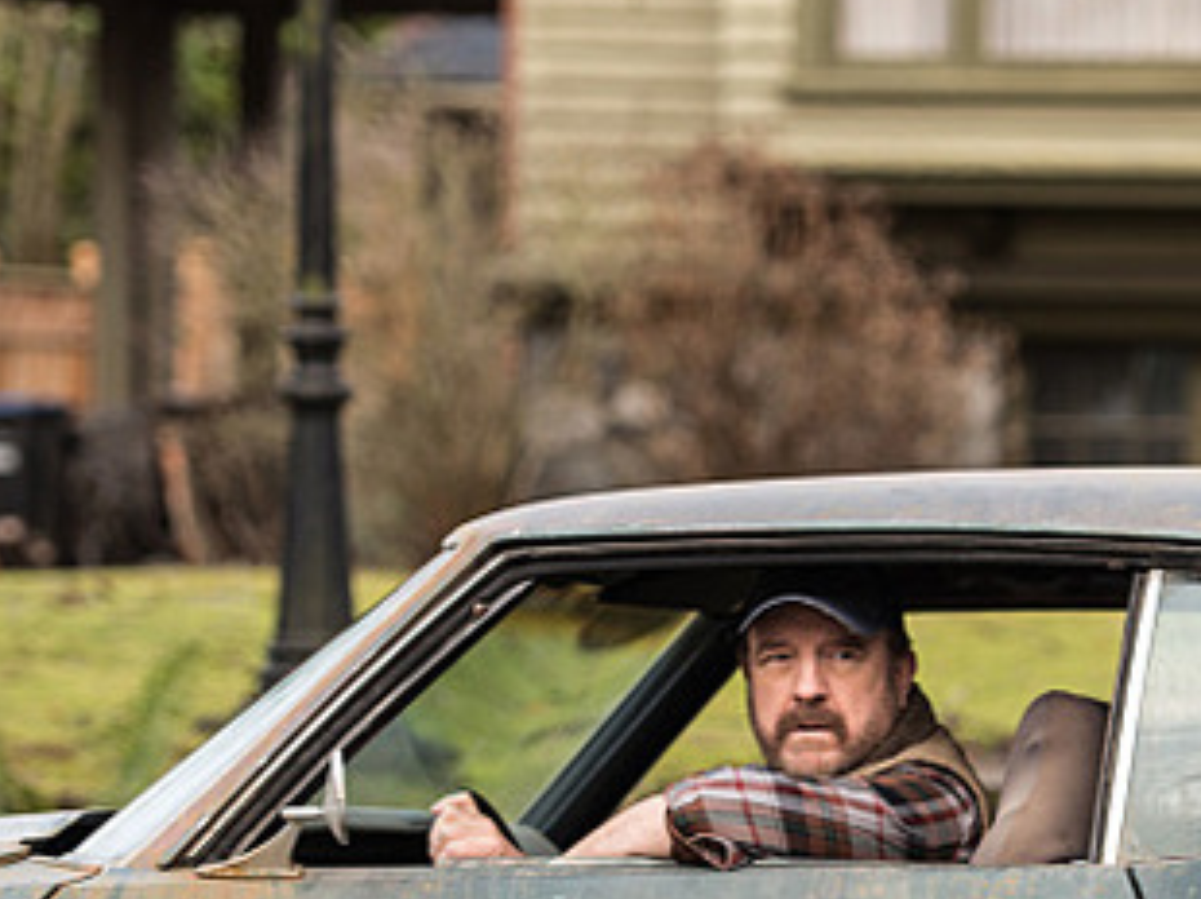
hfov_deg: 8.0
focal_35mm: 247
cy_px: 705
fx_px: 8563
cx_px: 821
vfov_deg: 6.0
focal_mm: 102
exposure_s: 1/125
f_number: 2.8
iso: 160
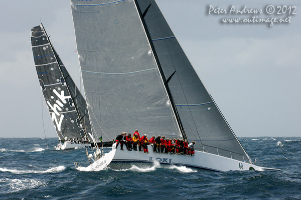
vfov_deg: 7.0
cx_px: 150
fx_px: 1630
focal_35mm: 195
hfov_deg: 10.5
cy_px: 100
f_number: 6.7
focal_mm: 130
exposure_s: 1/1000
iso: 400
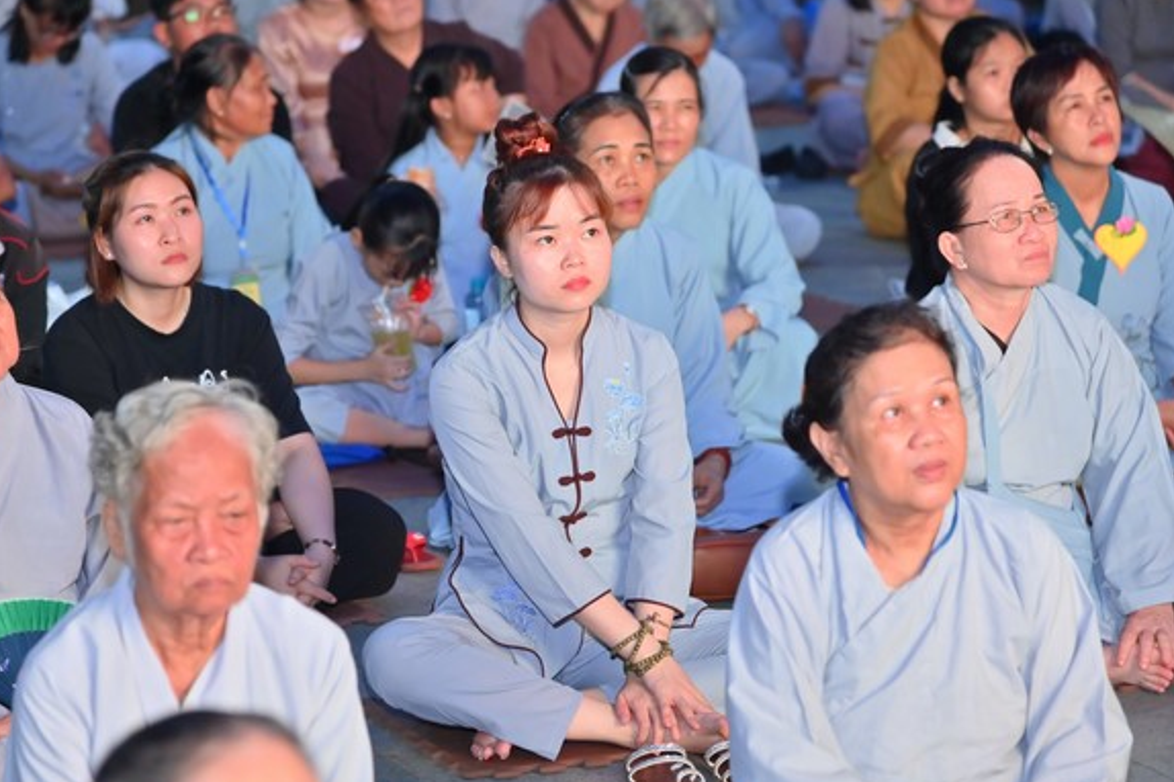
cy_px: 370
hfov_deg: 15.1
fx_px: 4432
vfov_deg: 10.1
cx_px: 511
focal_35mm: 136
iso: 2000
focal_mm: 120
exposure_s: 1/100
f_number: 4.5
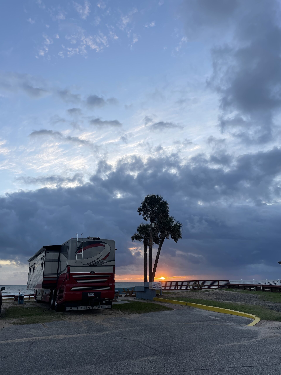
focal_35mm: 26
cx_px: 140
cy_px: 188
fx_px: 281
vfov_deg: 67.3
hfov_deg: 53.1
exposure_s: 1/238
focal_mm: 4.2
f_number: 1.6
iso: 32
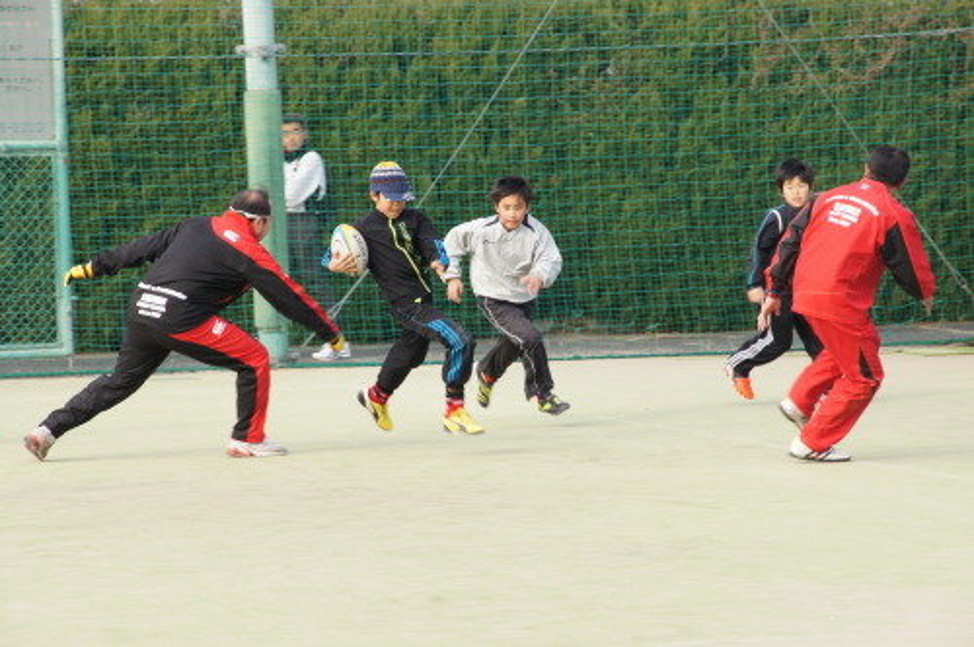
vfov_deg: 6.7
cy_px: 324
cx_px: 487
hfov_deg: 10.0
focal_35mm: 206
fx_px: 5553
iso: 400
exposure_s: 1/160
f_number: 10
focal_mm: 137
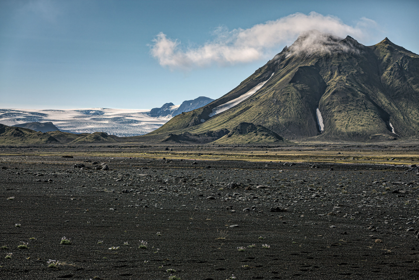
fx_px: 850
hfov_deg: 27.7
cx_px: 210
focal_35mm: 73
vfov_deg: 18.7
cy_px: 140
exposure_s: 1/800
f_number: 4
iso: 64
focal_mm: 26.9
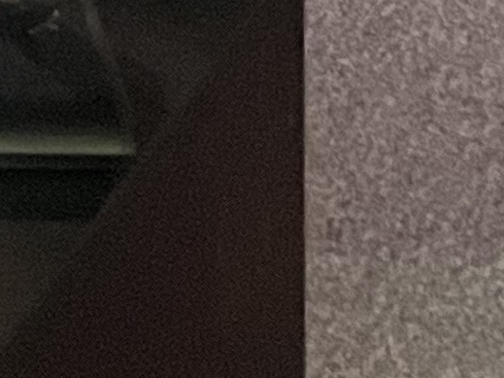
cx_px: -751
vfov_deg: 6.3
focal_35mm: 202
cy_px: -1041
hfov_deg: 8.8
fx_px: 2940
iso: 500
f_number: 1.6
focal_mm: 4.2
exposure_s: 1/51
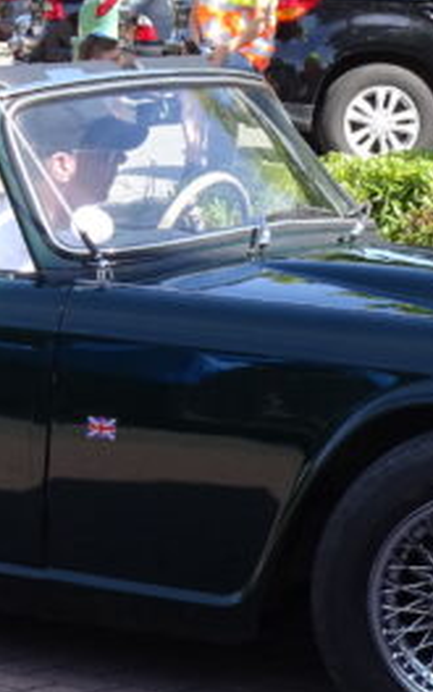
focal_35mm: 185
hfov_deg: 7.1
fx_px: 3493
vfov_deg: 11.3
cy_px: 582
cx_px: 73
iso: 80
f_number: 4.5
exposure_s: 1/160
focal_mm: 10.23
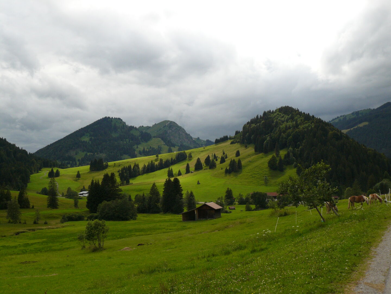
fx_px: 407
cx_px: 196
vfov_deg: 39.7
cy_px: 147
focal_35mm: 36
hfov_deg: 51.4
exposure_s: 1/250
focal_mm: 6
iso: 100
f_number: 5.6
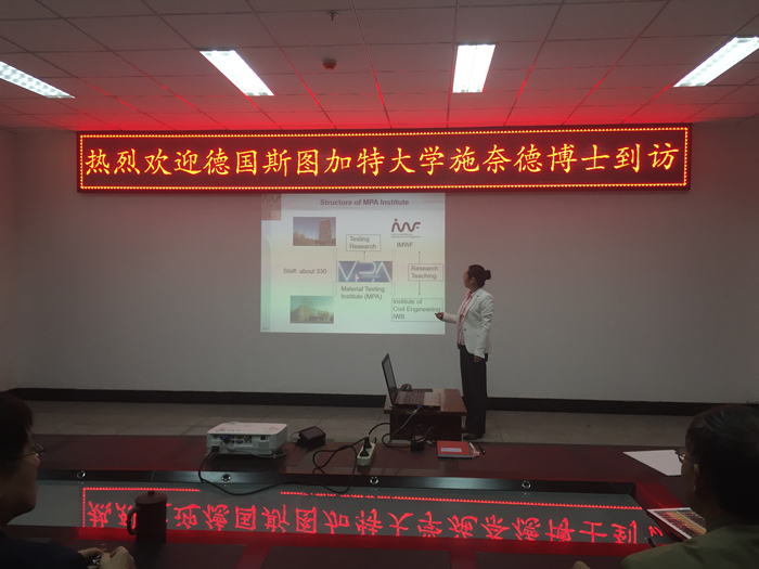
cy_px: 284
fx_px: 636
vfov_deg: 48.2
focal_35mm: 29
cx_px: 380
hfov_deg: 61.7
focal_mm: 4.15
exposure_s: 1/33
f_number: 2.2
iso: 32
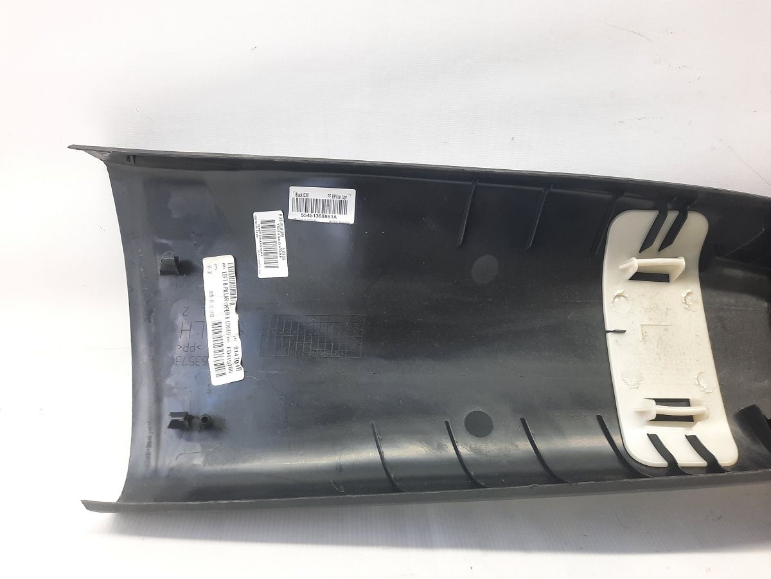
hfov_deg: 69.4
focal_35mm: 25
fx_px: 557
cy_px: 290
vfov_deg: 54.9
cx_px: 386
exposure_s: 1/50
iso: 125
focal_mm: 4.6
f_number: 2
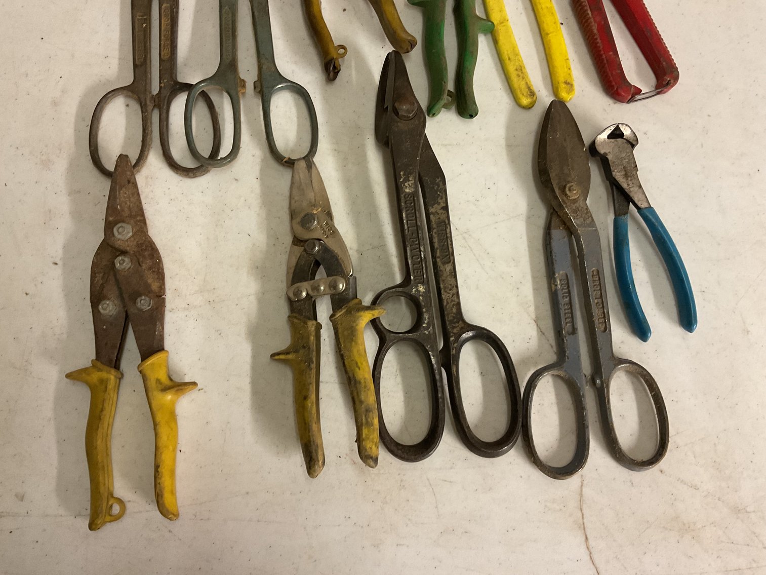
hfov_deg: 61.7
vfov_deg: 48.2
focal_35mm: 29
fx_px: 642
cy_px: 288
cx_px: 383
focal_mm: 3
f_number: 1.8
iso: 200
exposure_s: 1/40
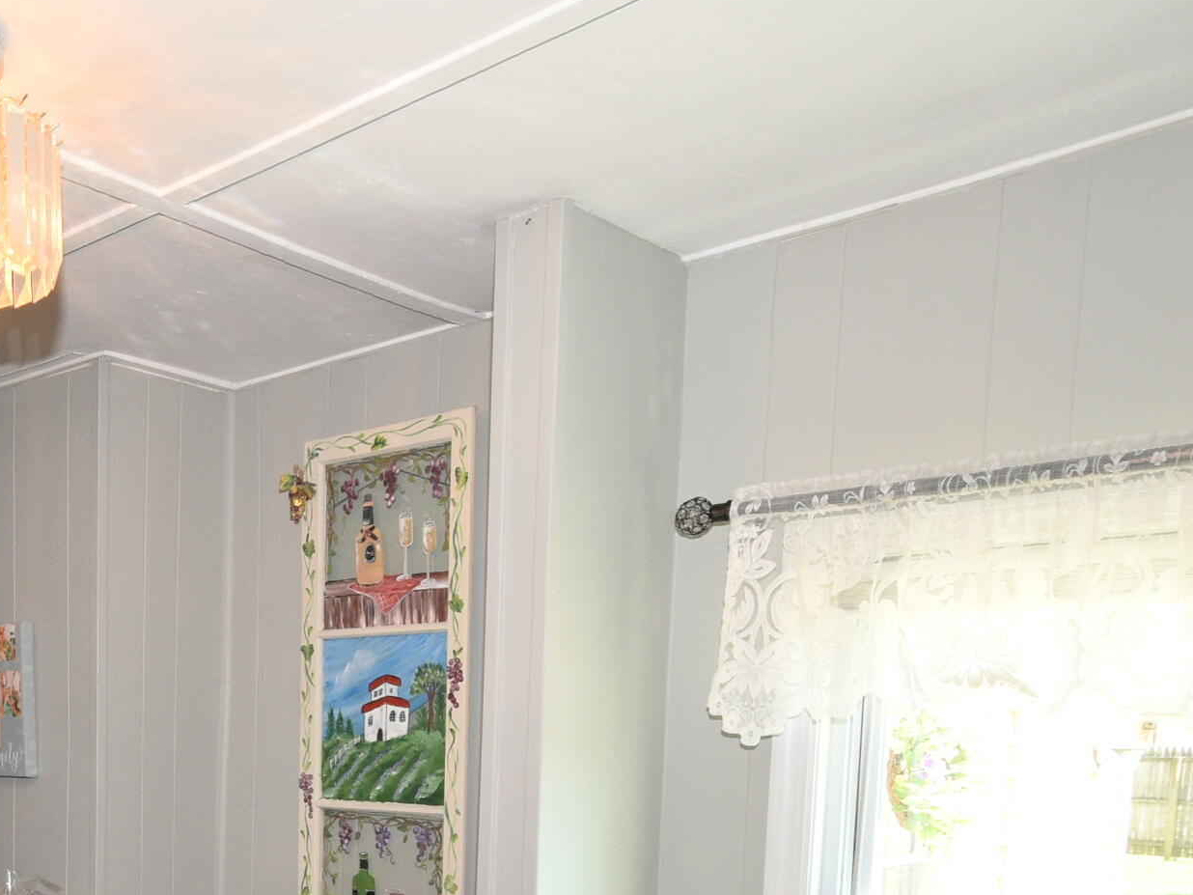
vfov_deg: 37.4
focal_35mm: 35
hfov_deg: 46.4
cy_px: 843
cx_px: 77
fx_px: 1206
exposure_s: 1/60
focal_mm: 10
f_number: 5.6
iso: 500
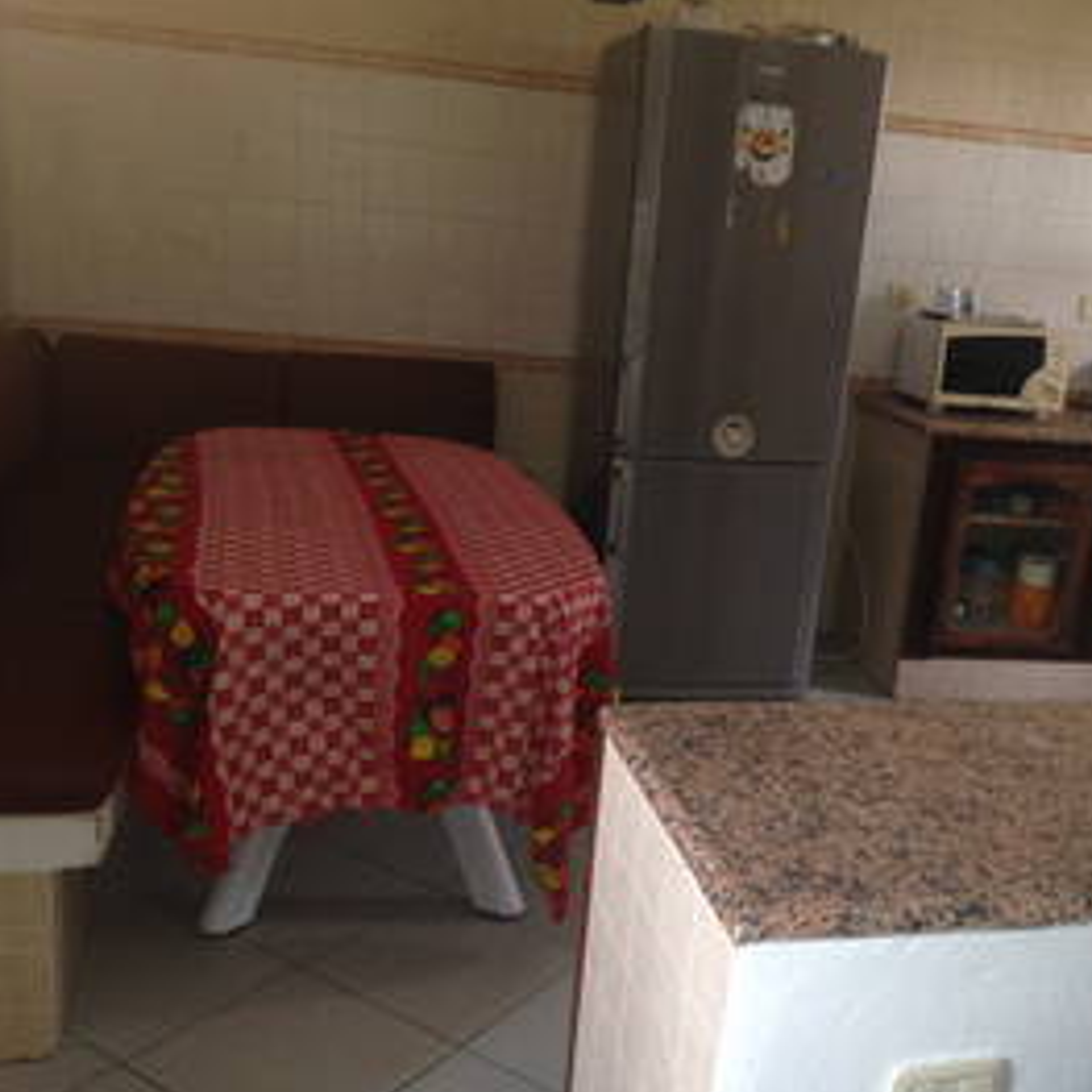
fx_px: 1428
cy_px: 556
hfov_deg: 41.7
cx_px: 644
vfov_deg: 41.9
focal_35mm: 40
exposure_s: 1/20
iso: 160
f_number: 2.4
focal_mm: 4.12
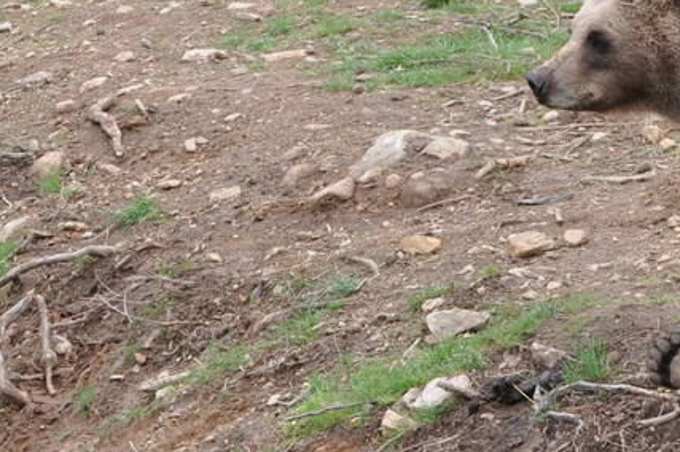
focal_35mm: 292
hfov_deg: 7.1
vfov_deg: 4.7
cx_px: 530
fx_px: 5511
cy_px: -127
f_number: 7.1
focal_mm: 52
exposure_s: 1/200
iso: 200
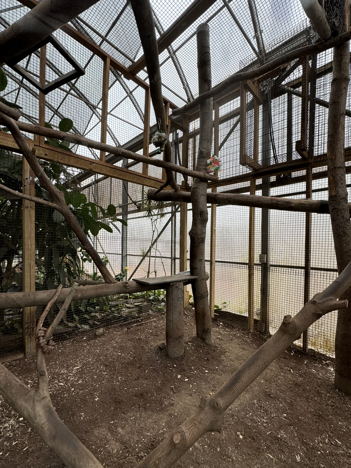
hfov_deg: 81.8
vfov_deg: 98.1
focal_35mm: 15
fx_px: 203
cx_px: 178
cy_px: 246
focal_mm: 2.22
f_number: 2.2
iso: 64
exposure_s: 1/99
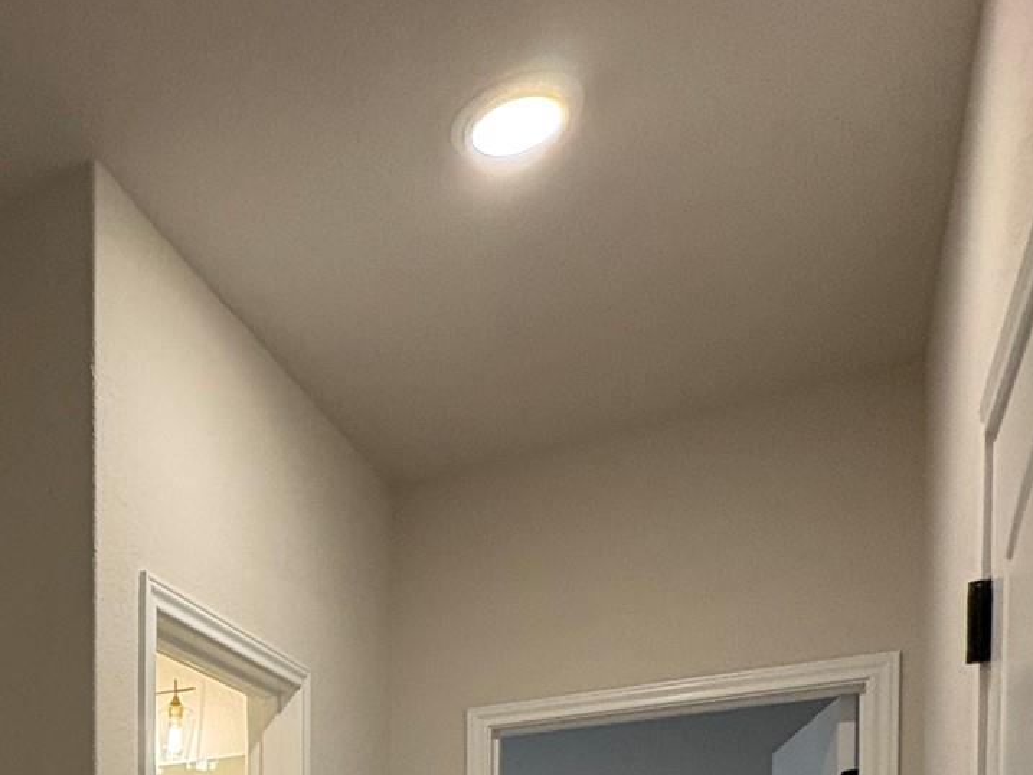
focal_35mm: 40
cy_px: 1030
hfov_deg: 40.6
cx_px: -12
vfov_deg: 28.7
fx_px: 1194
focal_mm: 2.22
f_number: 2.2
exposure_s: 1/120
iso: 400
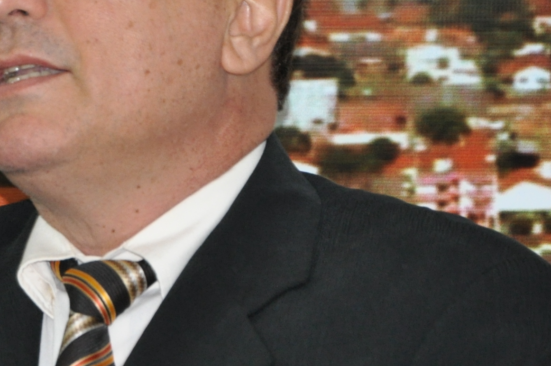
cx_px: -9
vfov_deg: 3.6
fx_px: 5840
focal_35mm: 382
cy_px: 183
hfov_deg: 5.4
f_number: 5.6
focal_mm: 92
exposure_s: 1/60
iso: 800
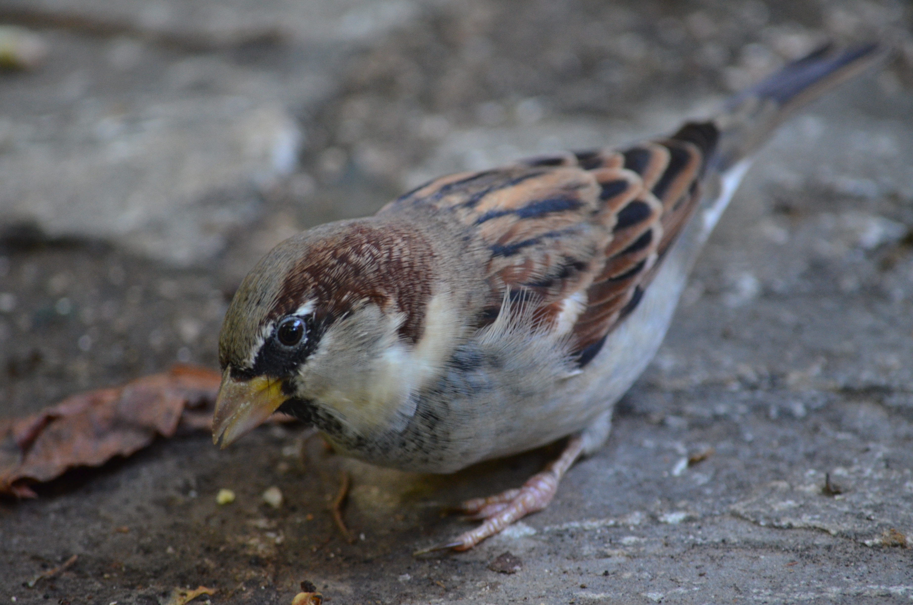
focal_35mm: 450
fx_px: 11389
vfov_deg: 3.0
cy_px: 302
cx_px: 456
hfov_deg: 4.6
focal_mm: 300
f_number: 5.6
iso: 1600
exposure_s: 1/50
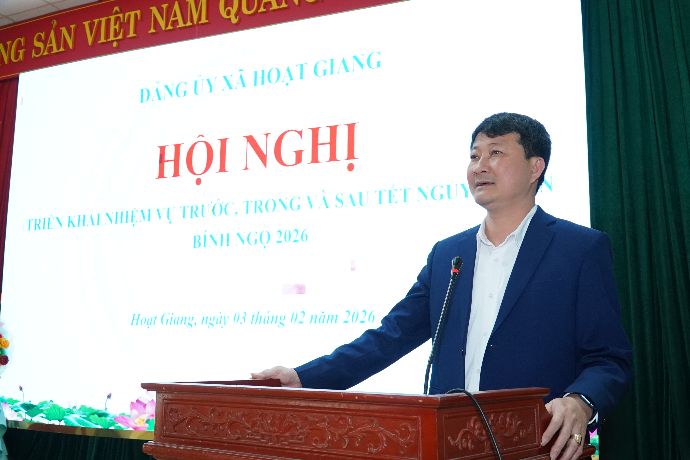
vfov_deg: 36.9
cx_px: 345
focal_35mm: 36
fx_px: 690
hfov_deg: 53.1
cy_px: 230
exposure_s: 1/80
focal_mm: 24
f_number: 6.3
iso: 3200
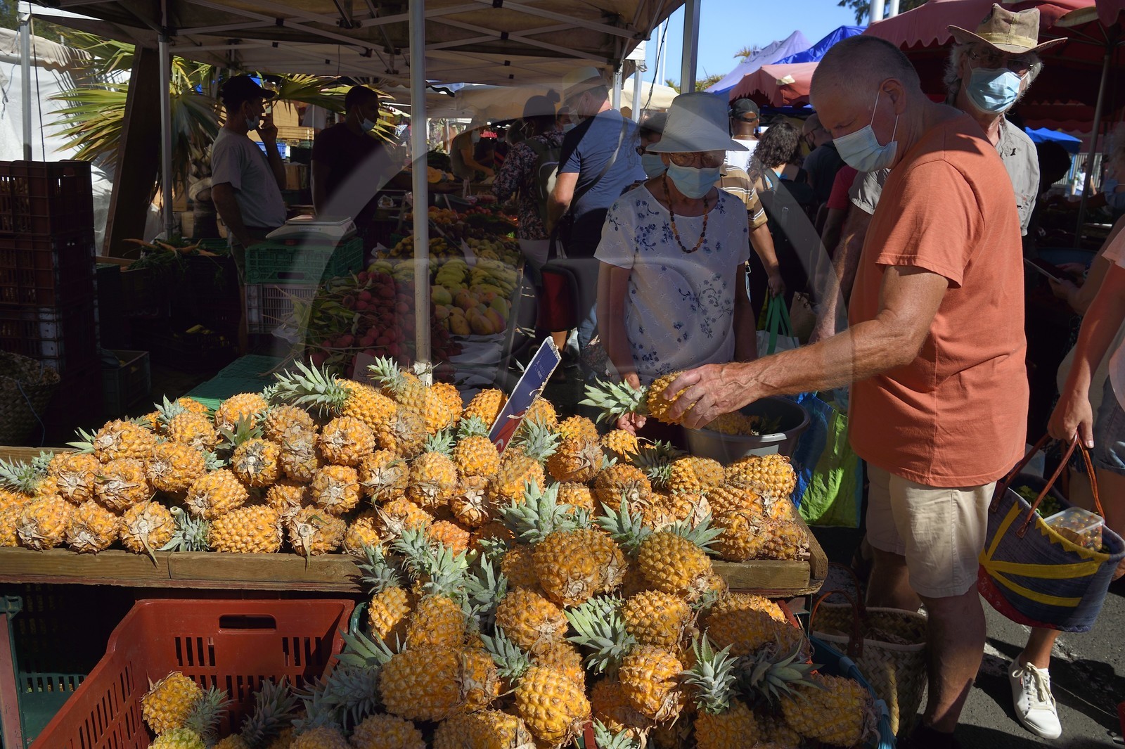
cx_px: 562
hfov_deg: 60.3
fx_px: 968
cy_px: 374
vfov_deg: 42.3
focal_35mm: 31
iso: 200
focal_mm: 31
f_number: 10
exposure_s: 1/320
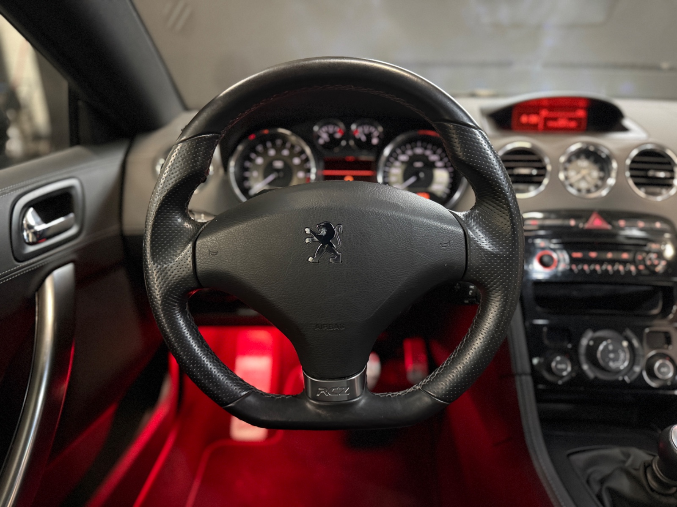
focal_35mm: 24
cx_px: 338
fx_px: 469
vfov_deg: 56.8
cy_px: 254
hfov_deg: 71.6
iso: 1000
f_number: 1.78
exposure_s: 1/25
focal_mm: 6.76
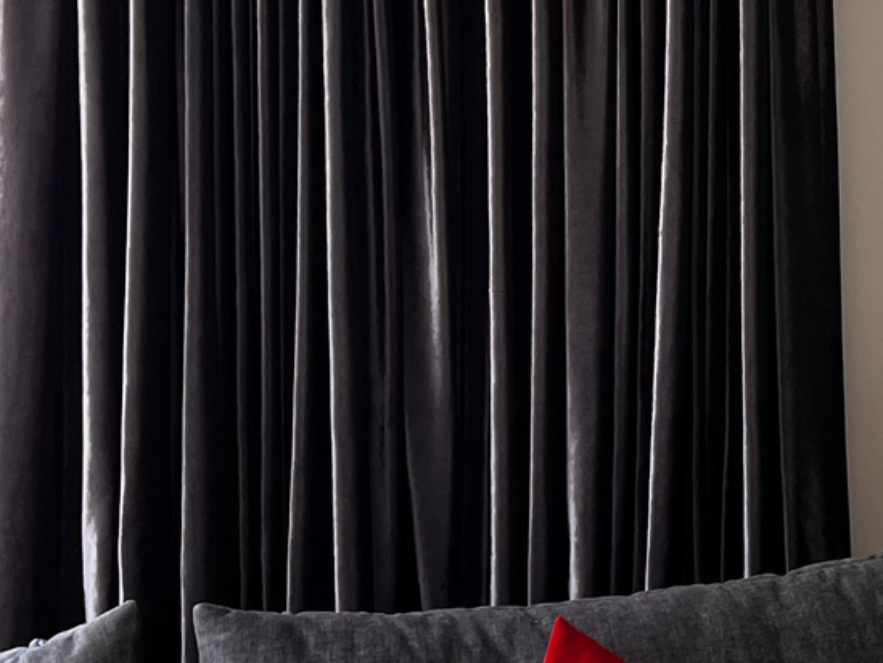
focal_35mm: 97
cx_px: 1279
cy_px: -74
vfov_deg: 14.9
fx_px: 2475
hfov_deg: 18.2
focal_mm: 5.1
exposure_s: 1/121
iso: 64
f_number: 1.6
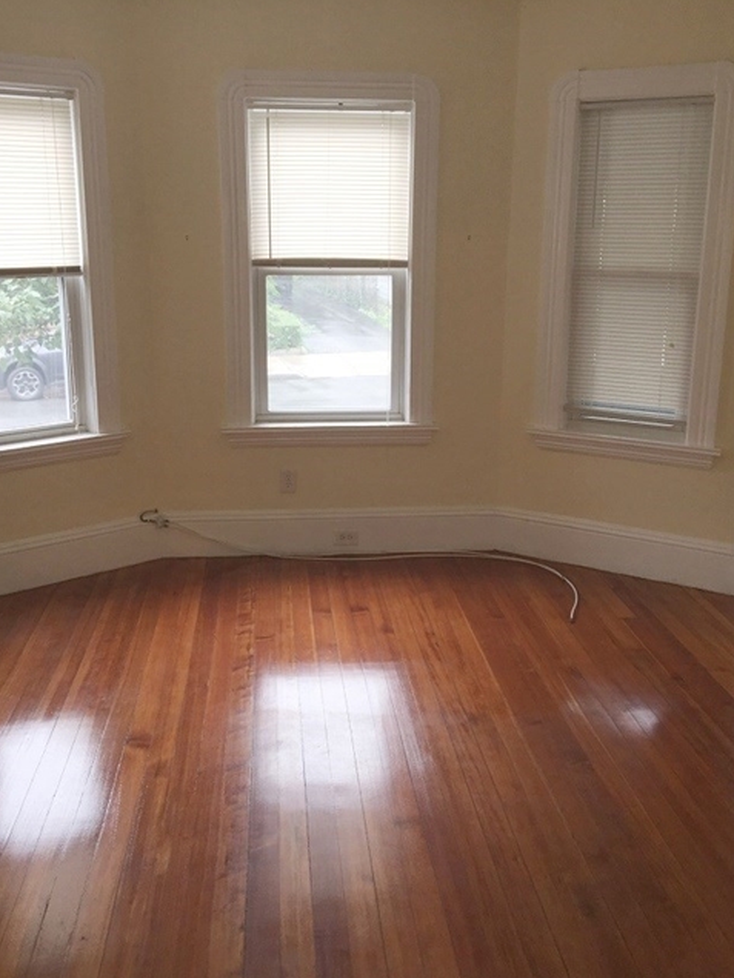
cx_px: 354
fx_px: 990
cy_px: 451
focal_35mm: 35
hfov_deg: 40.7
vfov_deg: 52.6
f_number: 2.2
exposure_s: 1/30
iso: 25
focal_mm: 4.15
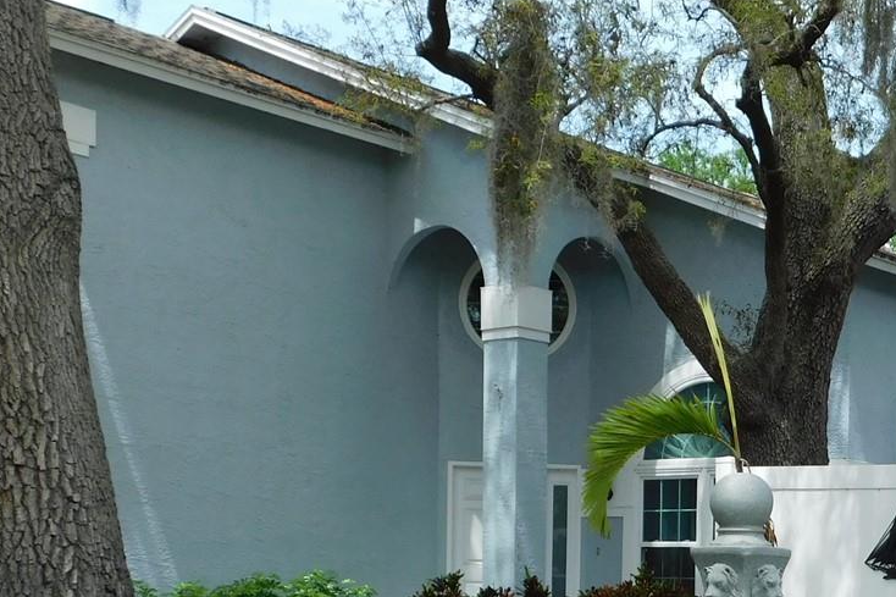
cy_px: 667
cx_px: 812
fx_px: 1692
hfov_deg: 28.5
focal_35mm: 68
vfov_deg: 19.1
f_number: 3.2
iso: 125
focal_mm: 5.3
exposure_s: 1/800
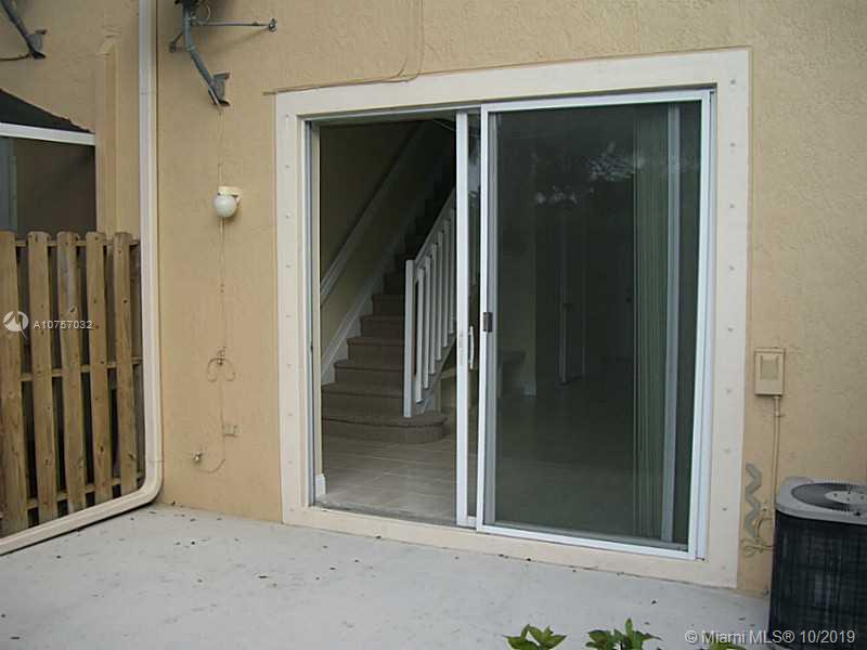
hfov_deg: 49.0
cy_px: 325
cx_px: 434
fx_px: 952
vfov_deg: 37.7
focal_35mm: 38
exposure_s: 1/320
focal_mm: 7.9
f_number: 2.8
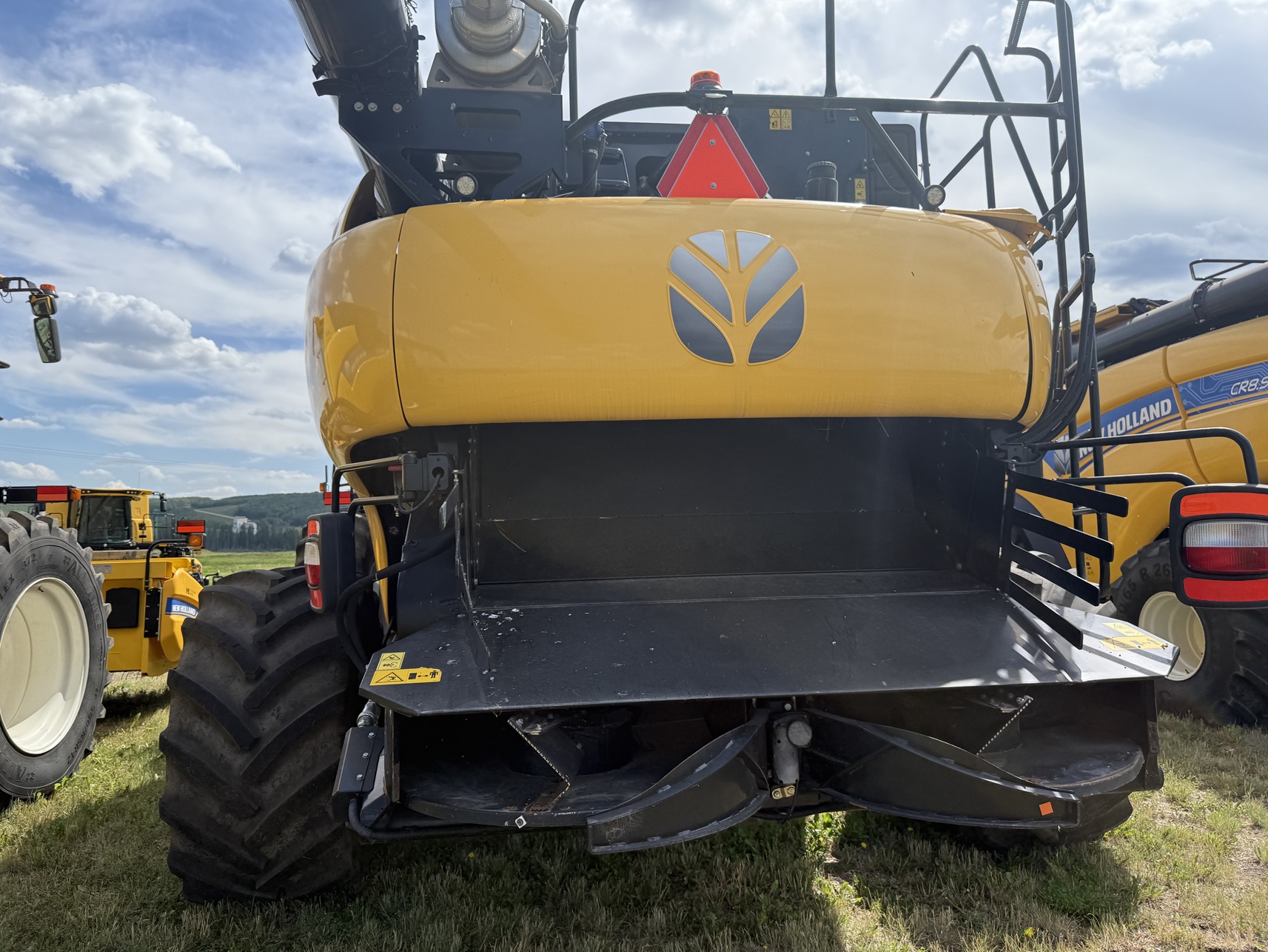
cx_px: 634
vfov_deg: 56.8
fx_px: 879
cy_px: 476
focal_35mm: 24
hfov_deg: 71.6
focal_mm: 6.76
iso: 80
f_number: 1.78
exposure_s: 1/4167
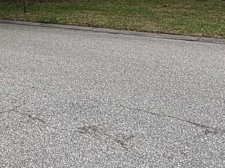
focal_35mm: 69
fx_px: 448
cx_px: -42
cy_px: -156
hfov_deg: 25.4
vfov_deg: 16.7
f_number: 2.2
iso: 64
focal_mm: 2.22
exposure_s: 1/1600
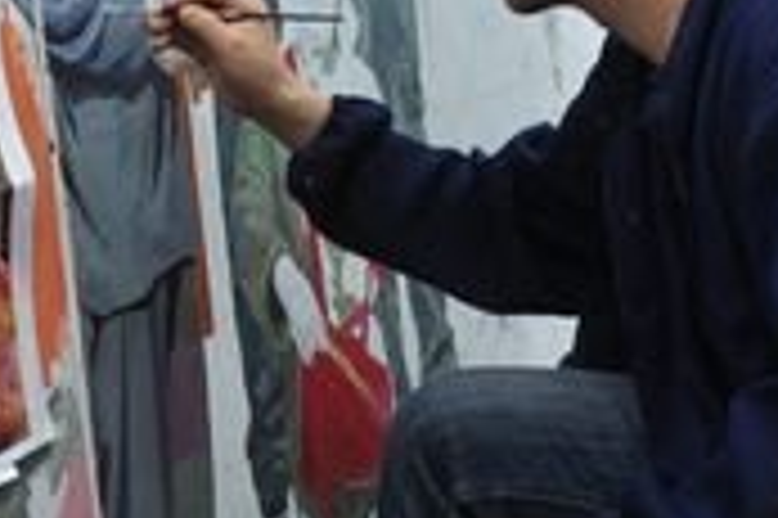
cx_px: 99
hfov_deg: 12.3
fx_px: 3584
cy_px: -302
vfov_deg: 8.1
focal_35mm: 166
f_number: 8
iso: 500
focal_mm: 32
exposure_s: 1/50
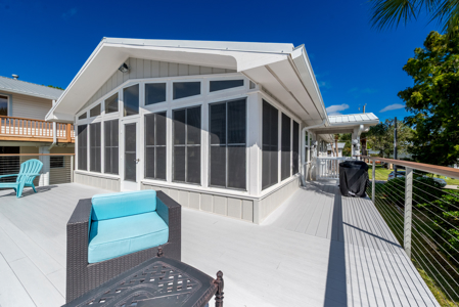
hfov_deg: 104.2
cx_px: 230
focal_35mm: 14
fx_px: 179
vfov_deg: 81.3
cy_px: 154
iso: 800
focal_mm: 14
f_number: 8
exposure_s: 1/8000
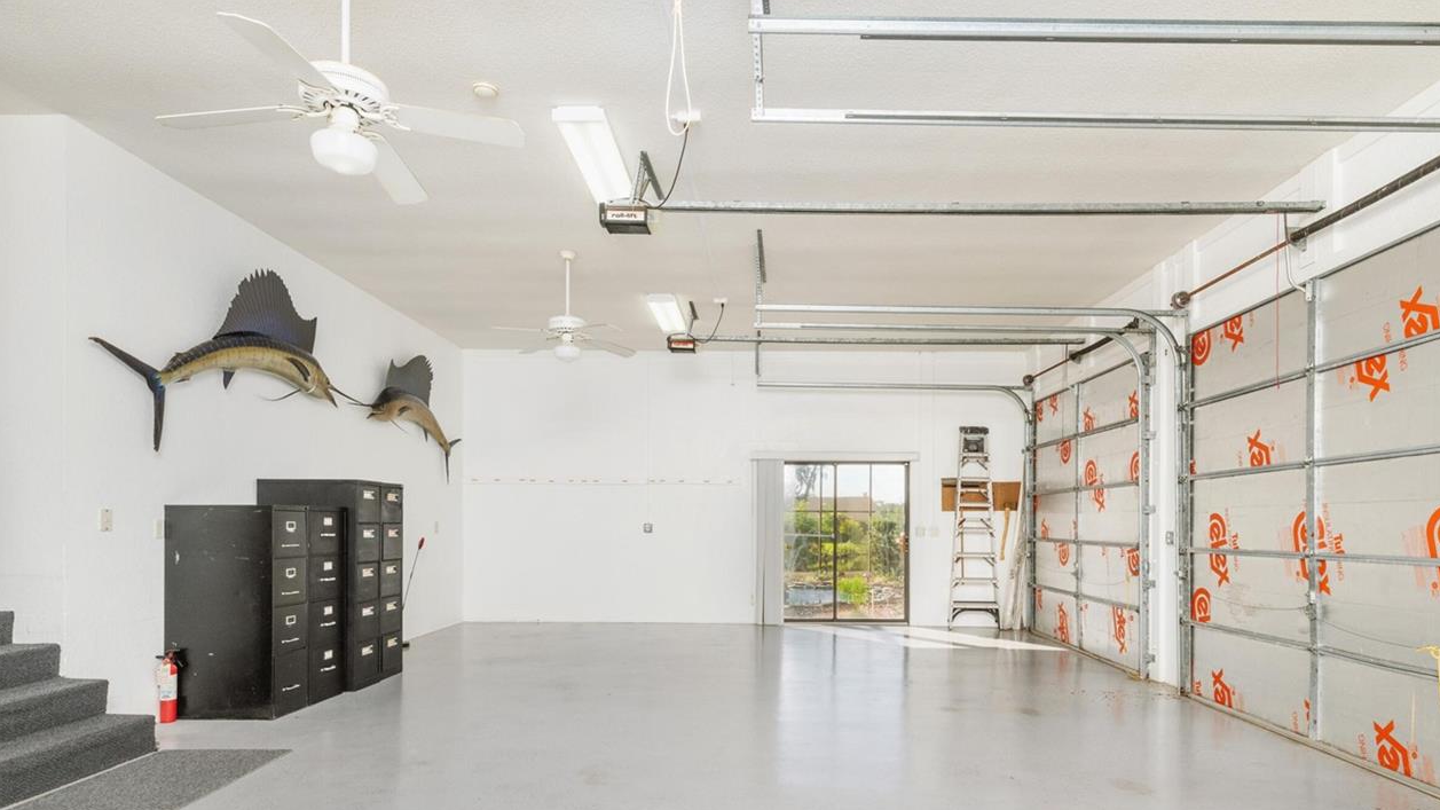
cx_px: 748
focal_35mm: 20
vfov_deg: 55.1
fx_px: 764
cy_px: 518
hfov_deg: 86.6
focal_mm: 15
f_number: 9
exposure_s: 1/100
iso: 320
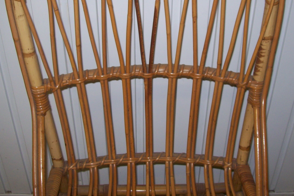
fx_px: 425
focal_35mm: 52
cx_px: 150
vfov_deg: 25.9
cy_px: 74
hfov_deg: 38.2
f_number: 2.7
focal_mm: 6
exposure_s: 1/64
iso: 80
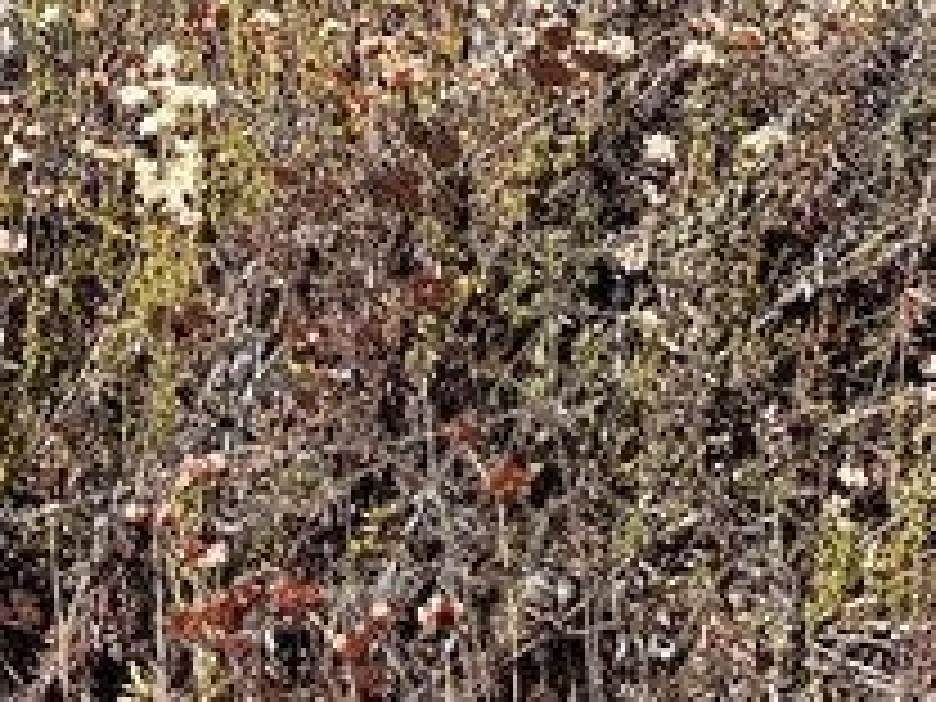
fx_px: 3461
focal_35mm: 128
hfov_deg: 15.4
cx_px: 328
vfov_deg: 10.8
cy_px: -572
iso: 50
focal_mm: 5.1
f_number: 1.6
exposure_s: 1/2825
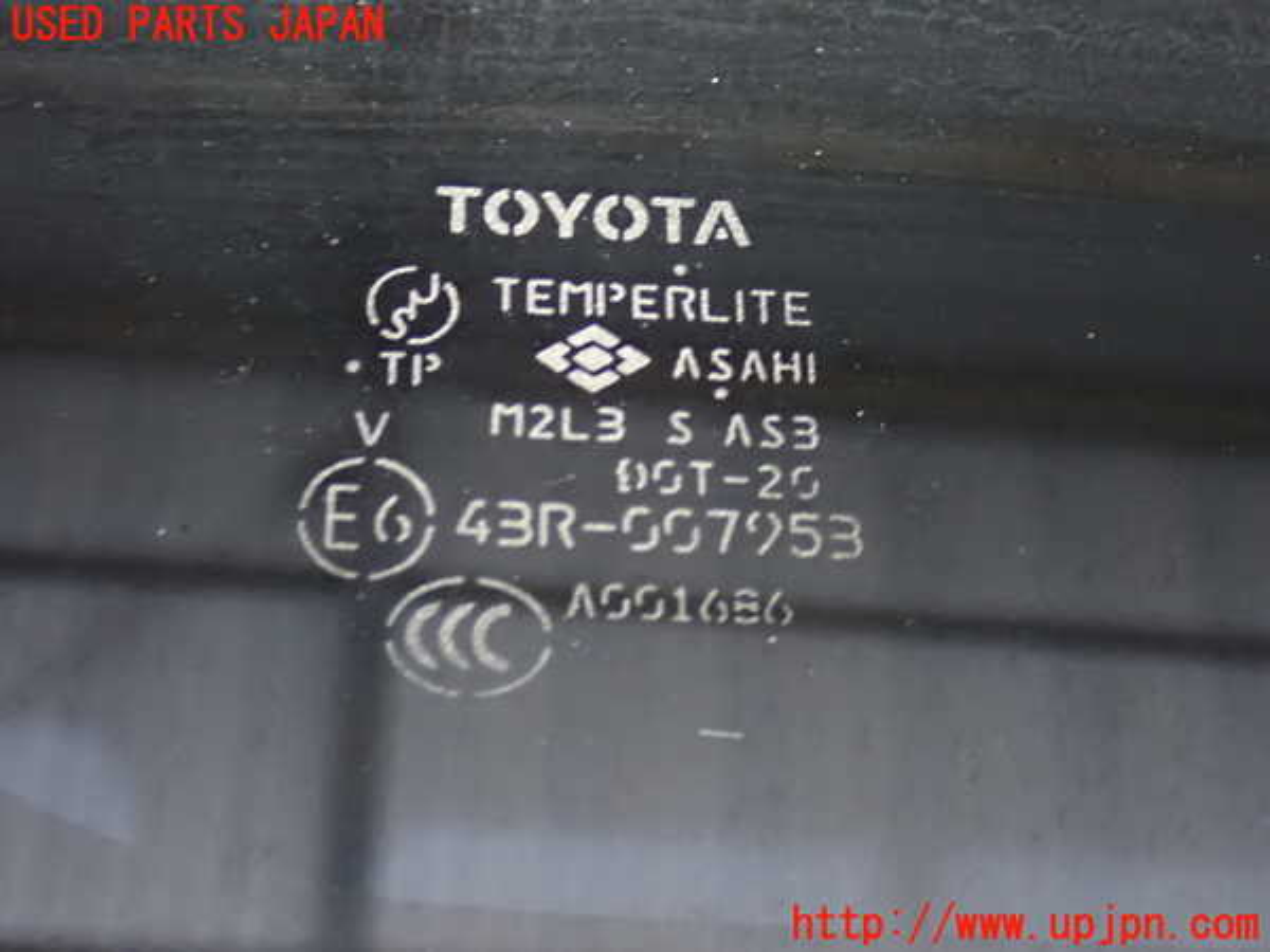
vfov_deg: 23.7
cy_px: 476
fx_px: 2275
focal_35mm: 62
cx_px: 635
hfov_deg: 31.2
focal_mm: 11.09
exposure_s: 1/13
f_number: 3.6
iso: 1600
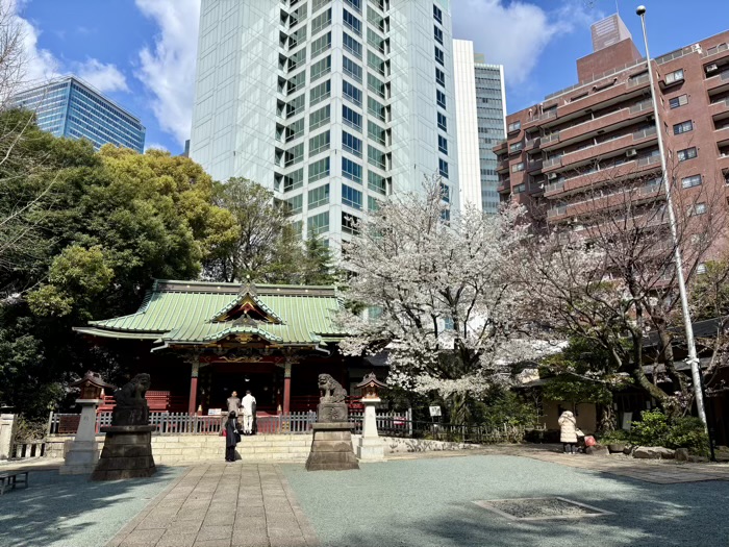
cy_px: 274
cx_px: 364
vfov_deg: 53.1
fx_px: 548
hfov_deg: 67.3
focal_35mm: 26
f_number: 1.6
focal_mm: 5.96
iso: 50
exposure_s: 1/3650
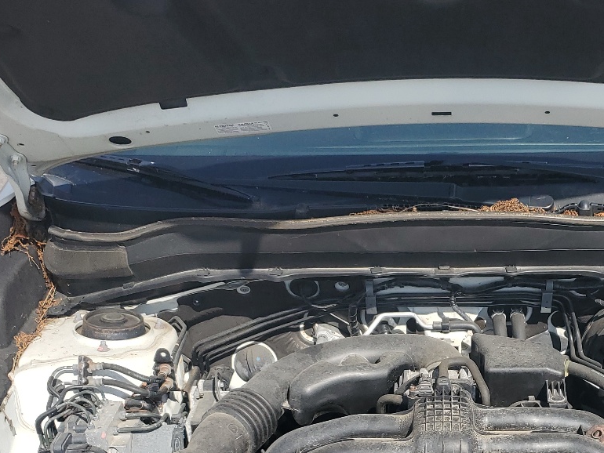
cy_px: 445
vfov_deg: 25.8
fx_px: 943
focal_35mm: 54
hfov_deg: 34.7
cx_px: 456
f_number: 1.5
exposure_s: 1/2500
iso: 50
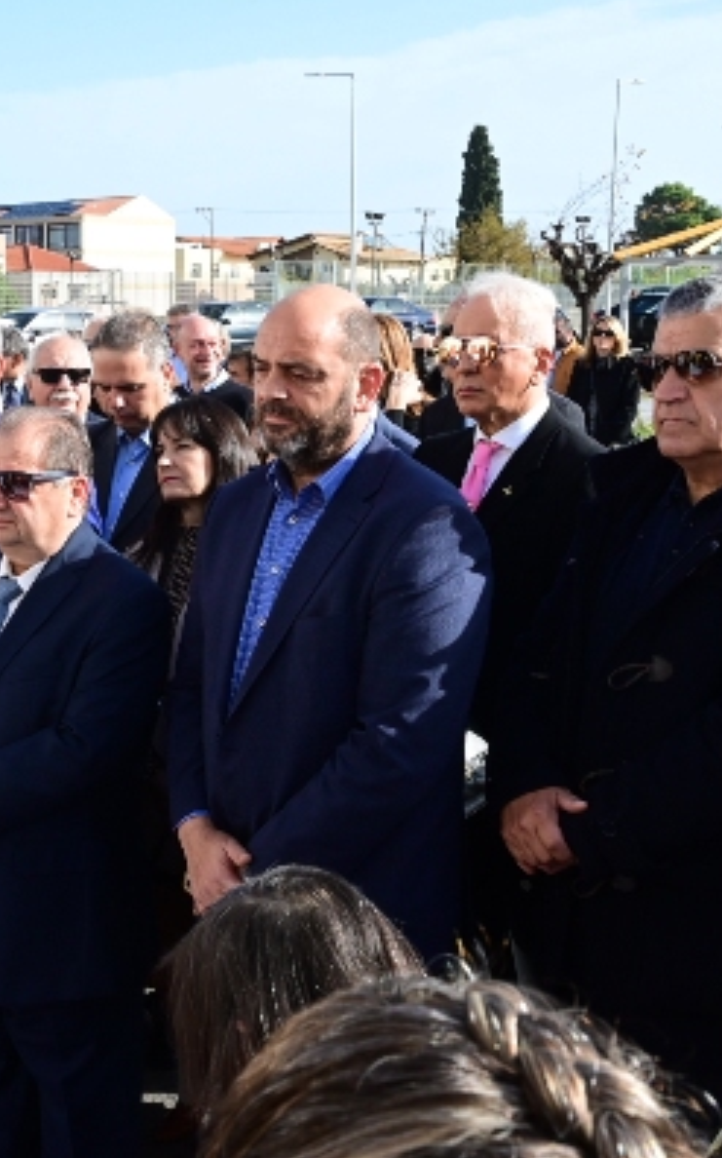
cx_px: 82
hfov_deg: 24.6
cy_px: 576
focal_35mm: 51
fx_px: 1608
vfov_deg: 39.6
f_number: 14
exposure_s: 1/800
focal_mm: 33
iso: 2000
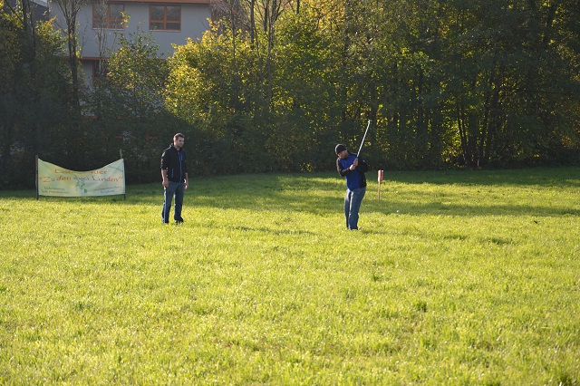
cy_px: 193
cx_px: 290
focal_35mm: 120
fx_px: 1932
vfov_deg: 11.4
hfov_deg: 17.1
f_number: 5.3
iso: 100
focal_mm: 80
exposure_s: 1/160
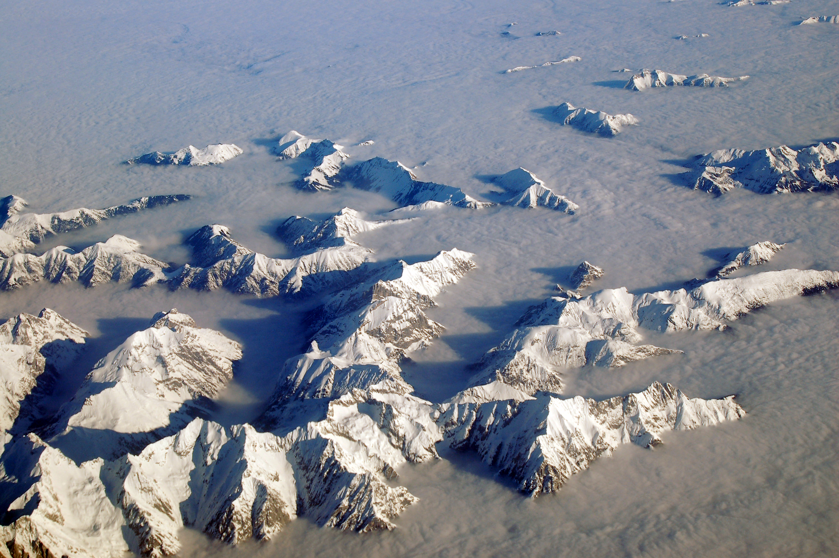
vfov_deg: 25.7
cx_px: 420
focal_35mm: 52
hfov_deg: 37.9
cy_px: 279
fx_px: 1222
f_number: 11
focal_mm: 35
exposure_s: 1/400
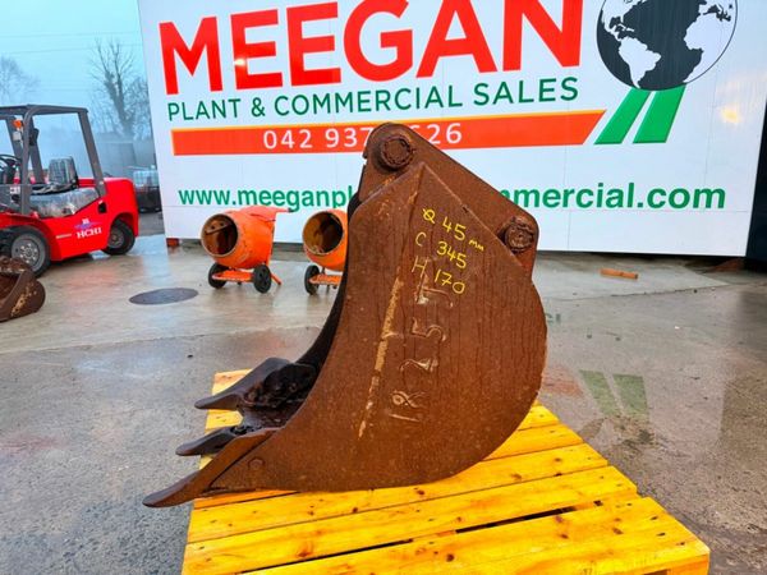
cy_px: 288
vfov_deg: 56.8
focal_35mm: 24
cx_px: 384
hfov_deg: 71.6
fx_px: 532
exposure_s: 1/50
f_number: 1.78
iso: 250
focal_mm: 6.76
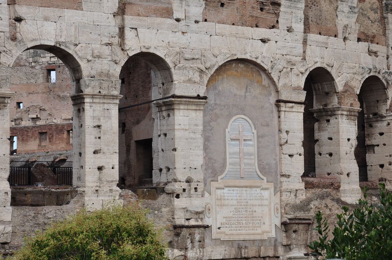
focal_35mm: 99
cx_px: 196
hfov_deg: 20.6
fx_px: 1077
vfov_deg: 13.8
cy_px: 130
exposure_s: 1/200
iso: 200
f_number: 10
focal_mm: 66
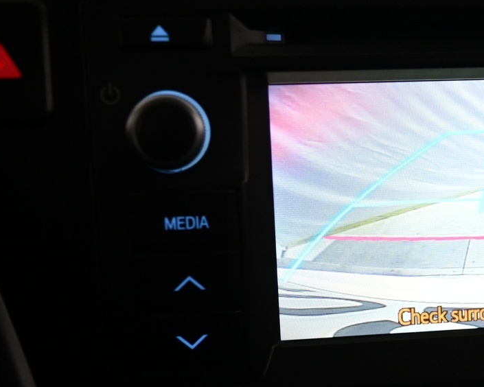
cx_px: 450
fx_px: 1361
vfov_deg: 16.1
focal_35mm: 95
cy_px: 303
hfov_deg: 19.7
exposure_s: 1/160
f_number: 4
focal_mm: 44
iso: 2000
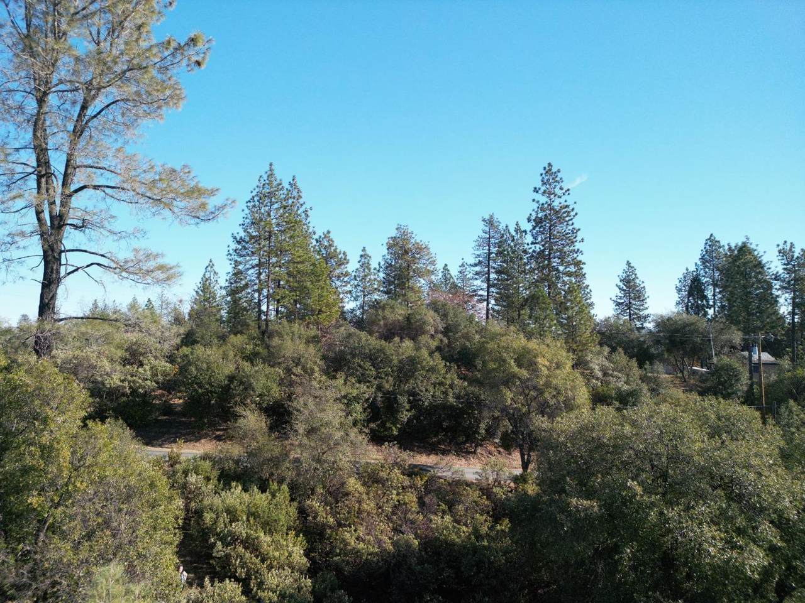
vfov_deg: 56.8
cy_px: 302
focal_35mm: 24
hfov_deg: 71.6
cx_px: 402
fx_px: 558
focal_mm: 6.72
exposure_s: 1/800
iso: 140
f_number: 1.7
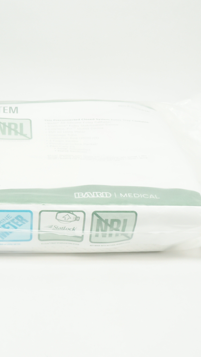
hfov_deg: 17.8
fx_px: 635
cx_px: 27
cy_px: 178
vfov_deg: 31.4
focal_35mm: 67
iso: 400
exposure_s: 1/15
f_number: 11
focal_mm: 28
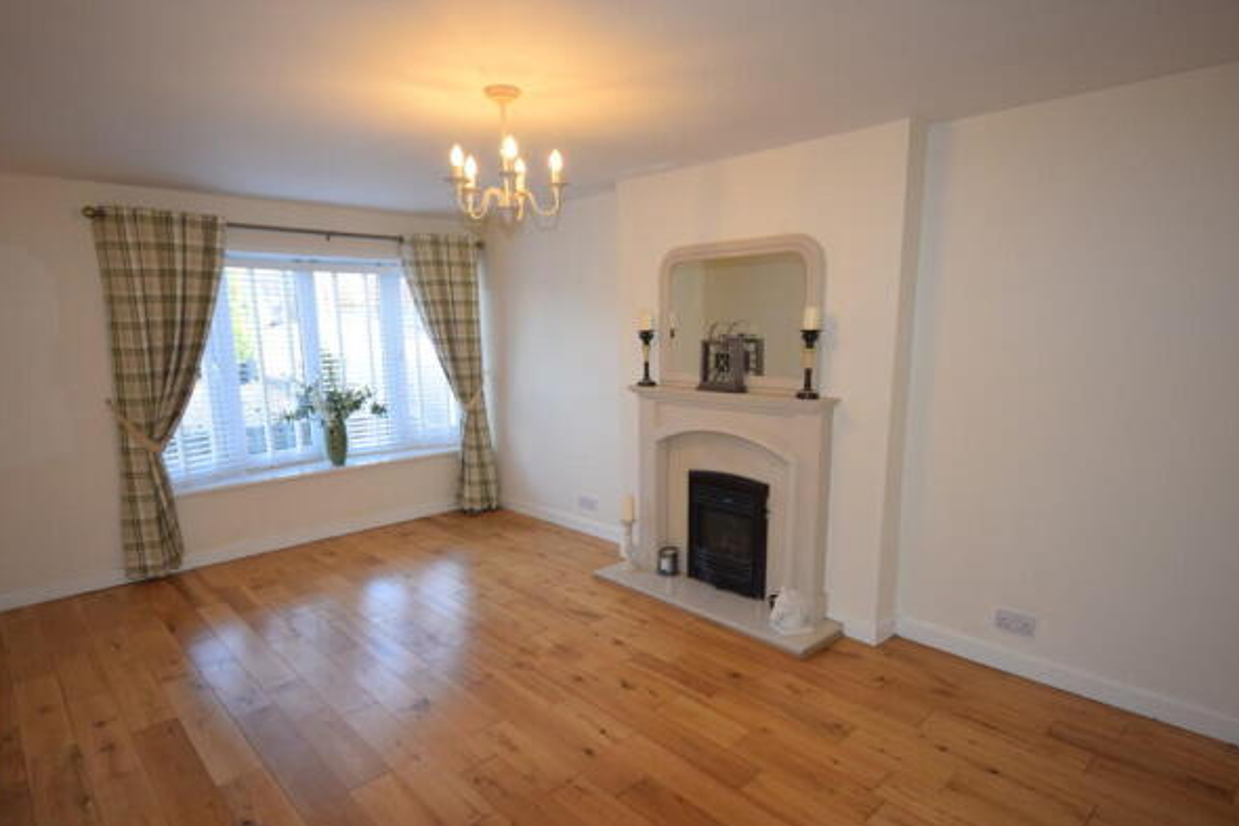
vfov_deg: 61.7
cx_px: 597
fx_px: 688
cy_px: 457
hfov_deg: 84.0
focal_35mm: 20
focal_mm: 12
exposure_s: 1/100
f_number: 5
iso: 800
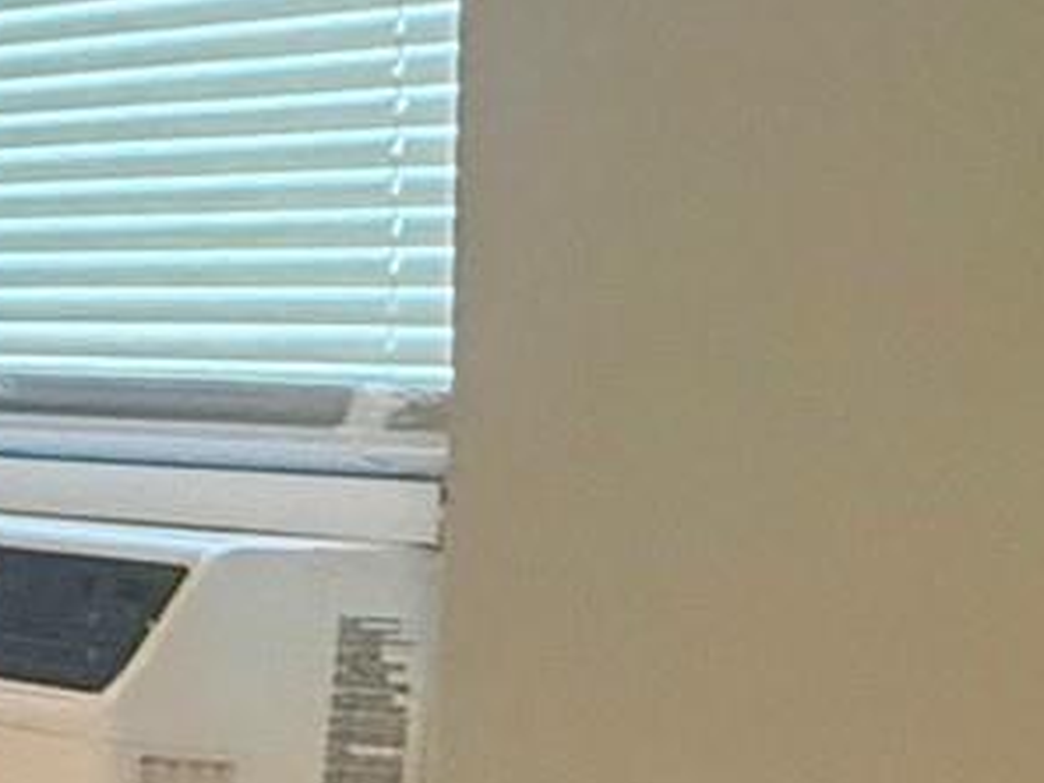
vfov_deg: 15.2
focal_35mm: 97
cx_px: -2480
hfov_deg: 10.0
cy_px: 360
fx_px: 2925
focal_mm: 2.22
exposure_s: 1/60
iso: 400
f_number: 2.2
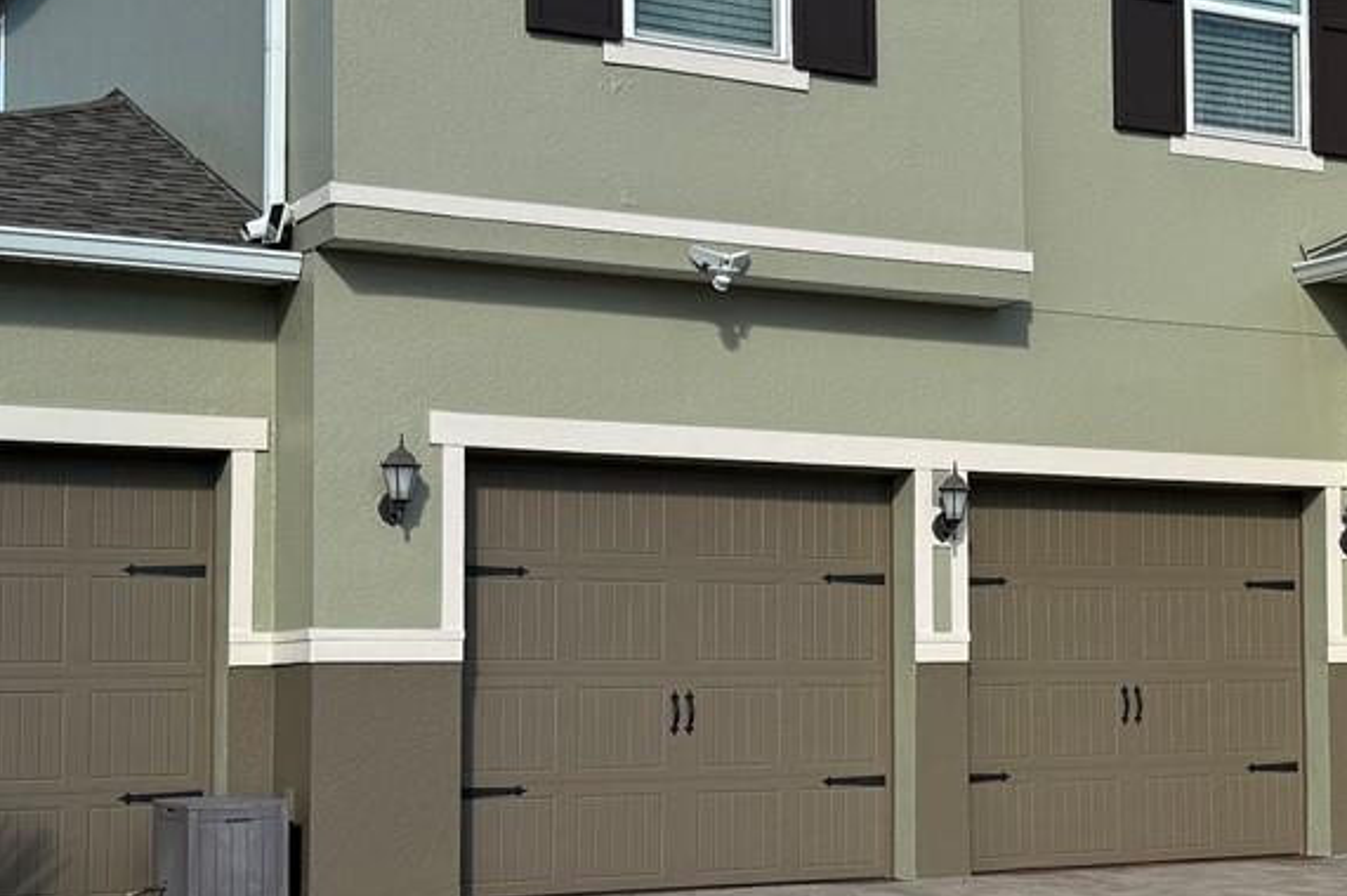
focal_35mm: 70
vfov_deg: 19.4
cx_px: 1092
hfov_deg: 28.2
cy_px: 509
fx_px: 2618
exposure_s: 1/3802
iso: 80
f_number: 1.78
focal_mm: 6.76
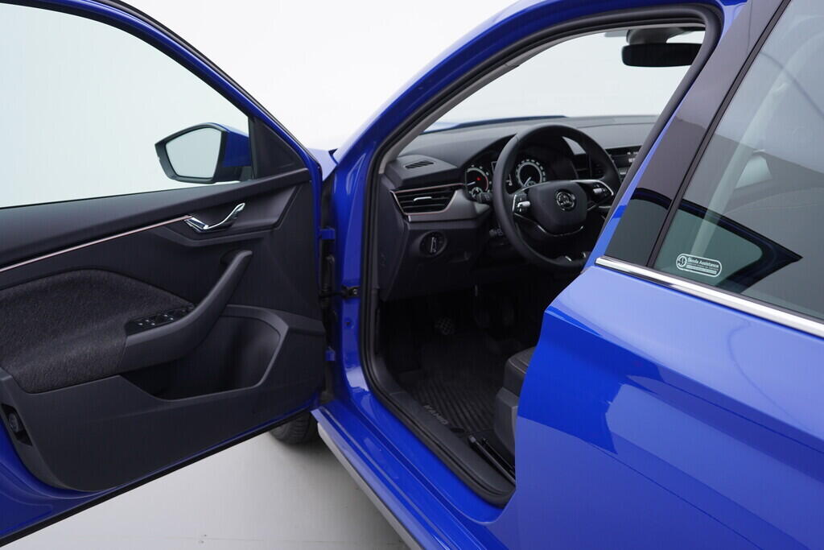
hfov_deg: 53.1
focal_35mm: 36
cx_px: 412
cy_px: 275
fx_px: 824
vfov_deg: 36.9
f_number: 3.5
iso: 125
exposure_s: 1/60
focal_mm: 24
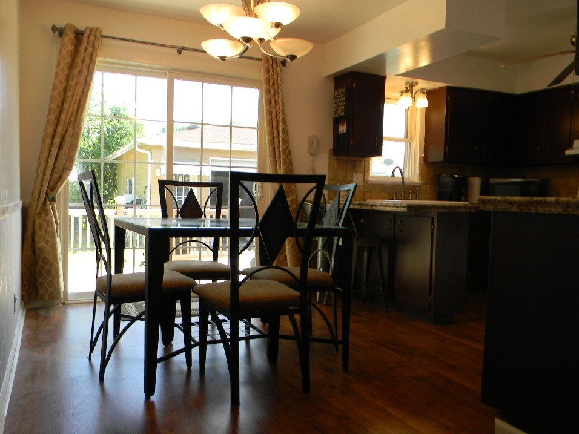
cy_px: 231
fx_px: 502
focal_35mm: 30
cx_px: 274
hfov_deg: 59.9
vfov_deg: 46.8
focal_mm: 5
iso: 80
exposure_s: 1/35.6
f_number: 3.5
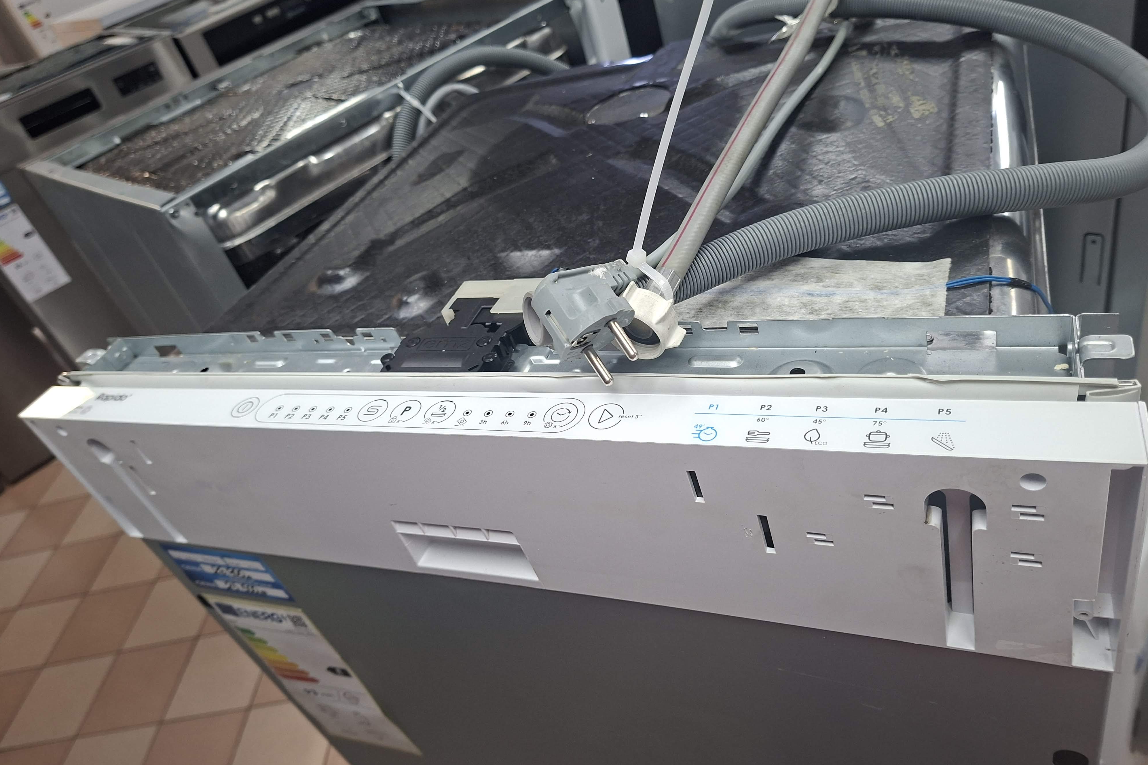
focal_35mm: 24
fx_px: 765
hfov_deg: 73.7
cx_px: 573
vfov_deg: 53.1
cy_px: 370
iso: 250
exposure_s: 1/100
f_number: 1.8
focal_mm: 5.54
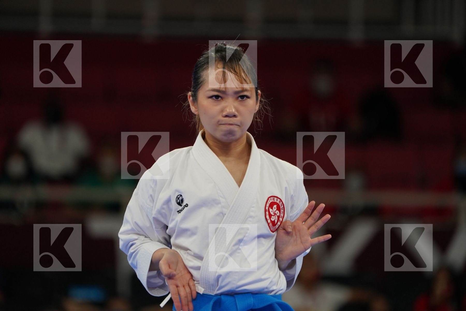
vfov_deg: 3.4
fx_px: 5177
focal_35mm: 400
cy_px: 156
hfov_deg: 5.2
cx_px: 233
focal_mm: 400
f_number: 5.6
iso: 1000
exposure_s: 1/500
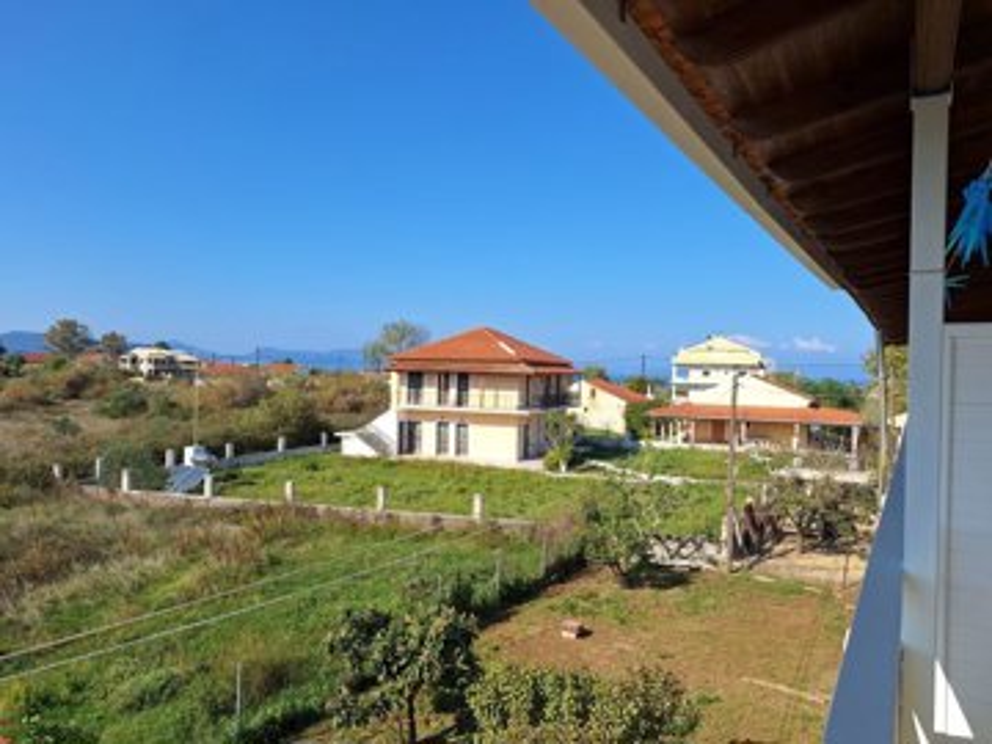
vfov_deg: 58.9
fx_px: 659
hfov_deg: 73.9
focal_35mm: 23
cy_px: 372
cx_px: 496
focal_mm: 5.54
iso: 40
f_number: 1.8
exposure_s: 1/2695
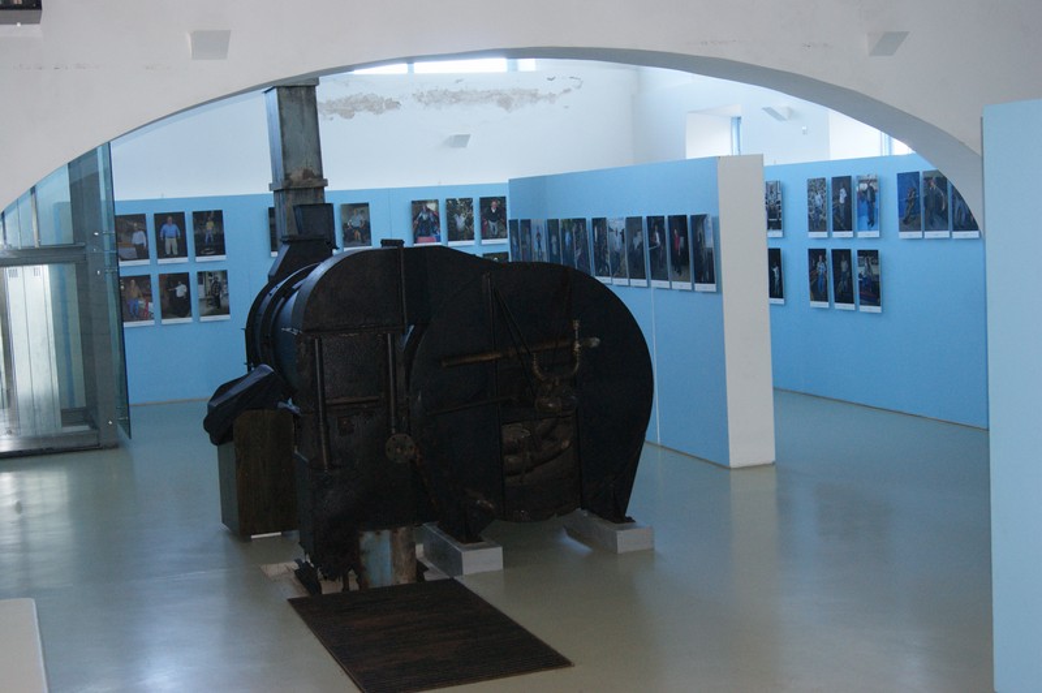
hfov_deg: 37.9
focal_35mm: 52
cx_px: 521
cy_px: 346
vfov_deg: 25.7
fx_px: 1518
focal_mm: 35
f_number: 5.6
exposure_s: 1/60
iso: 400
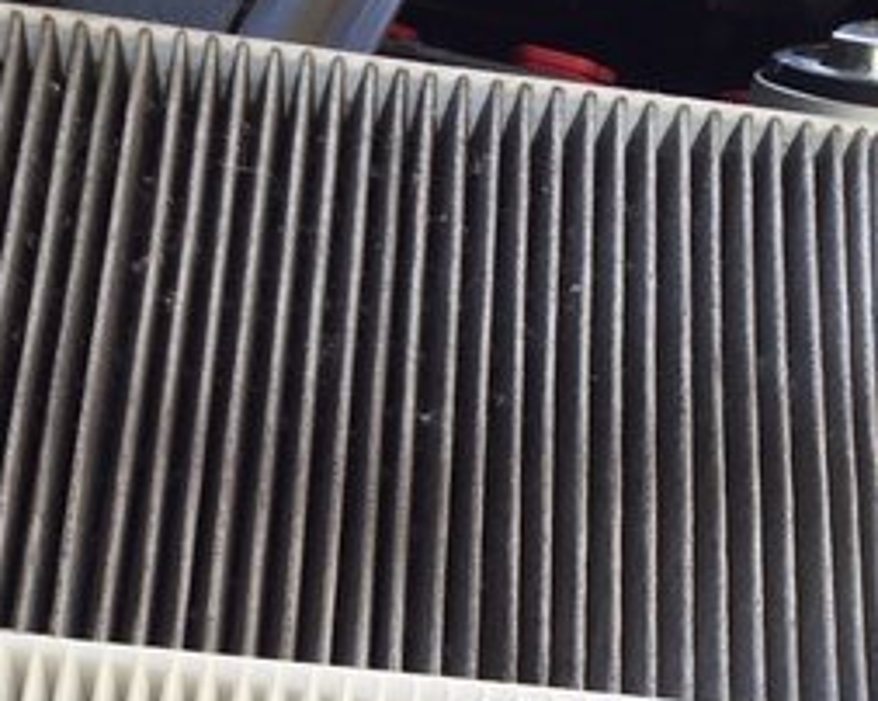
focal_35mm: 84
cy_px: 821
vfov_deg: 17.5
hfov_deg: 22.6
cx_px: 274
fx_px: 2181
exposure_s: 1/126
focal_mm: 4.15
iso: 32
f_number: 2.2
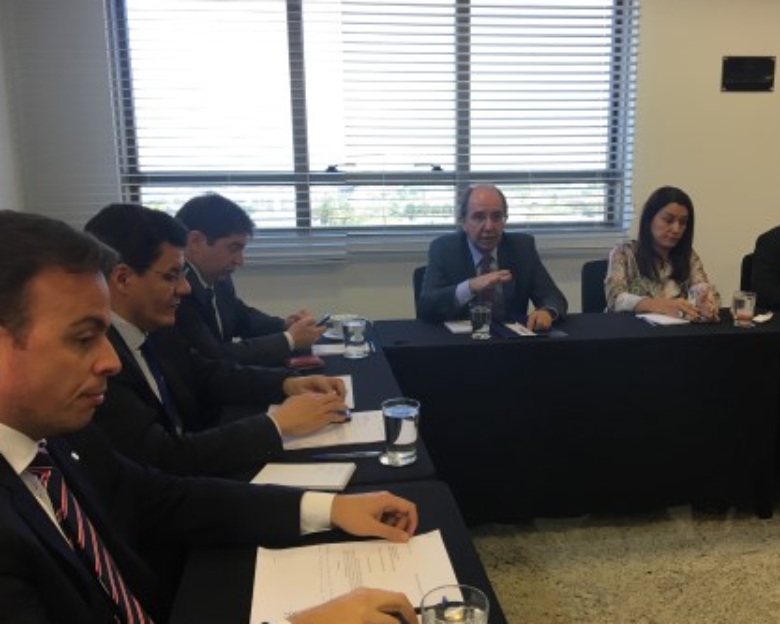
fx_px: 785
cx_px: 452
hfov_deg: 52.6
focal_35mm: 34
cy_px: 310
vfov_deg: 43.4
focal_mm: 4.15
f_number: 2.2
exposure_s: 1/30
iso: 32
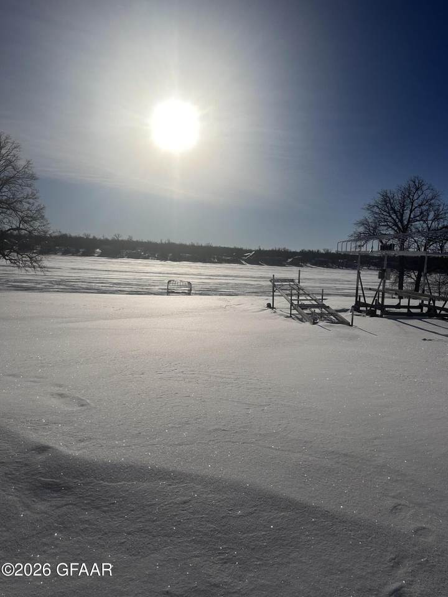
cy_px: 298
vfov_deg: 67.3
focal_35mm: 26
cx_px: 224
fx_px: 449
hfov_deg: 53.1
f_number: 1.5
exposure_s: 1/30303
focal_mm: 5.7
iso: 32
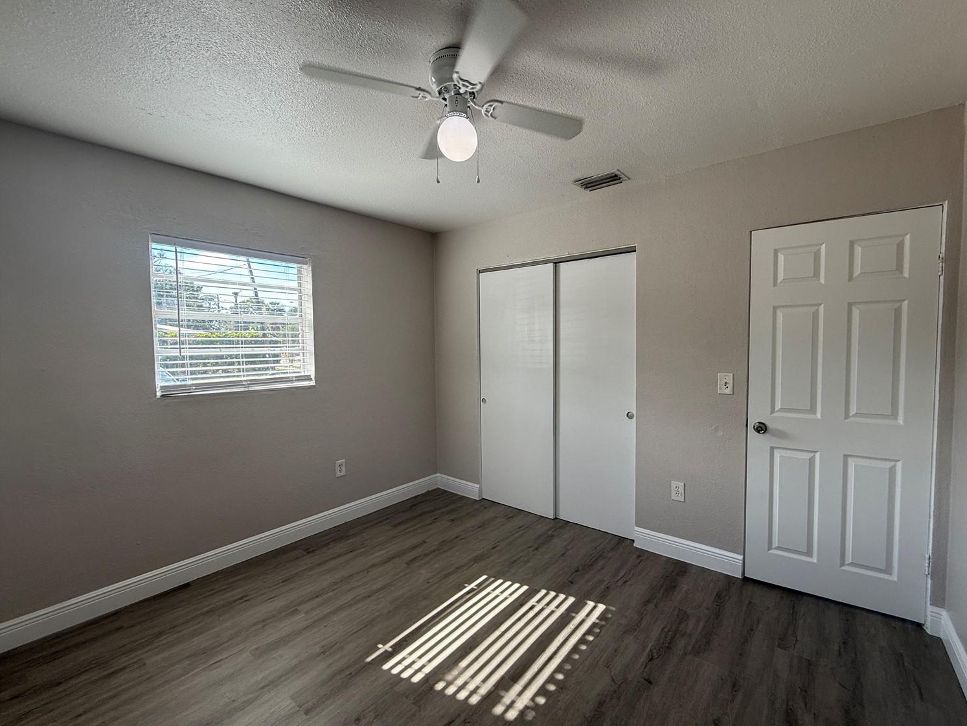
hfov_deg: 98.0
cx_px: 514
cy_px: 364
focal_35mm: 15
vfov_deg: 81.8
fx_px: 419
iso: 50
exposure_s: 1/123
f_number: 2.2
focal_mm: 2.22
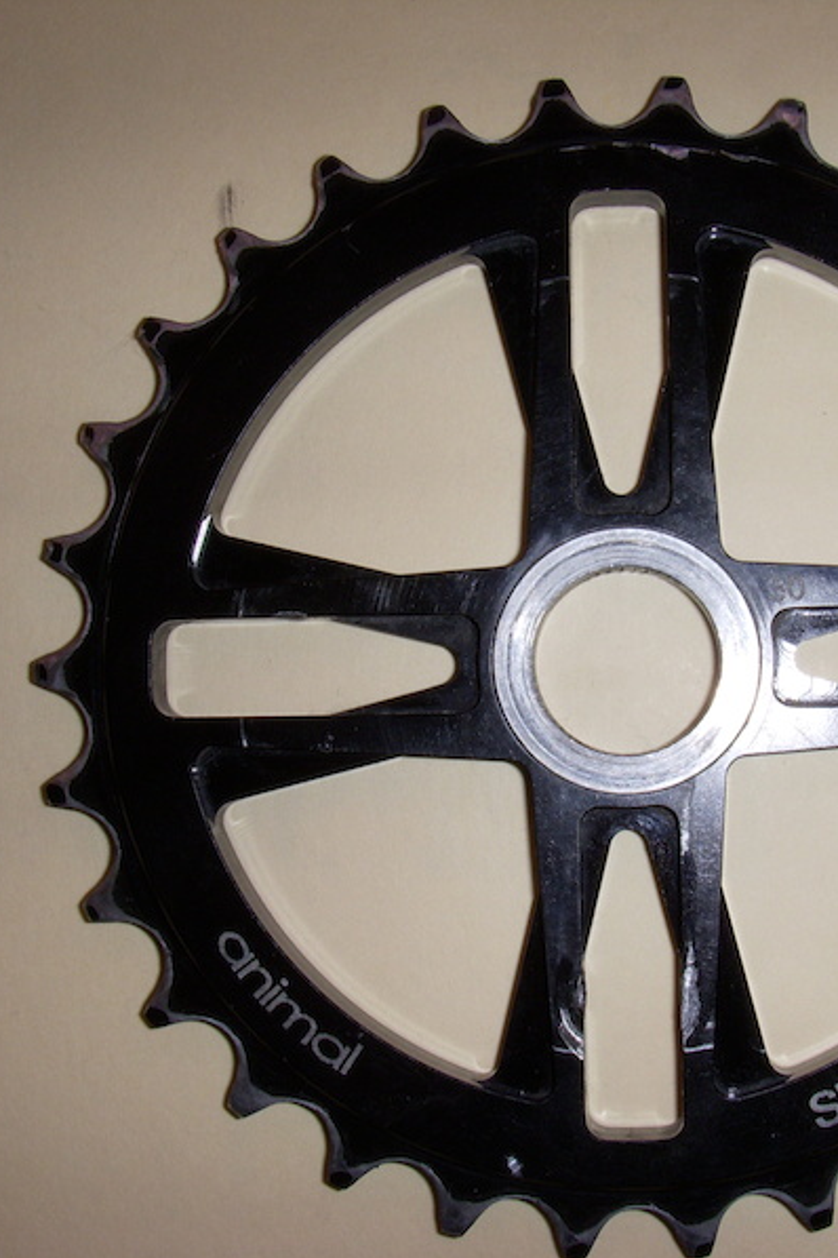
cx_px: 611
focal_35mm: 53
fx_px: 1850
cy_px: 630
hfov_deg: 25.3
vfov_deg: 37.5
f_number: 6.6
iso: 100
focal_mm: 6.3
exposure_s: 1/30
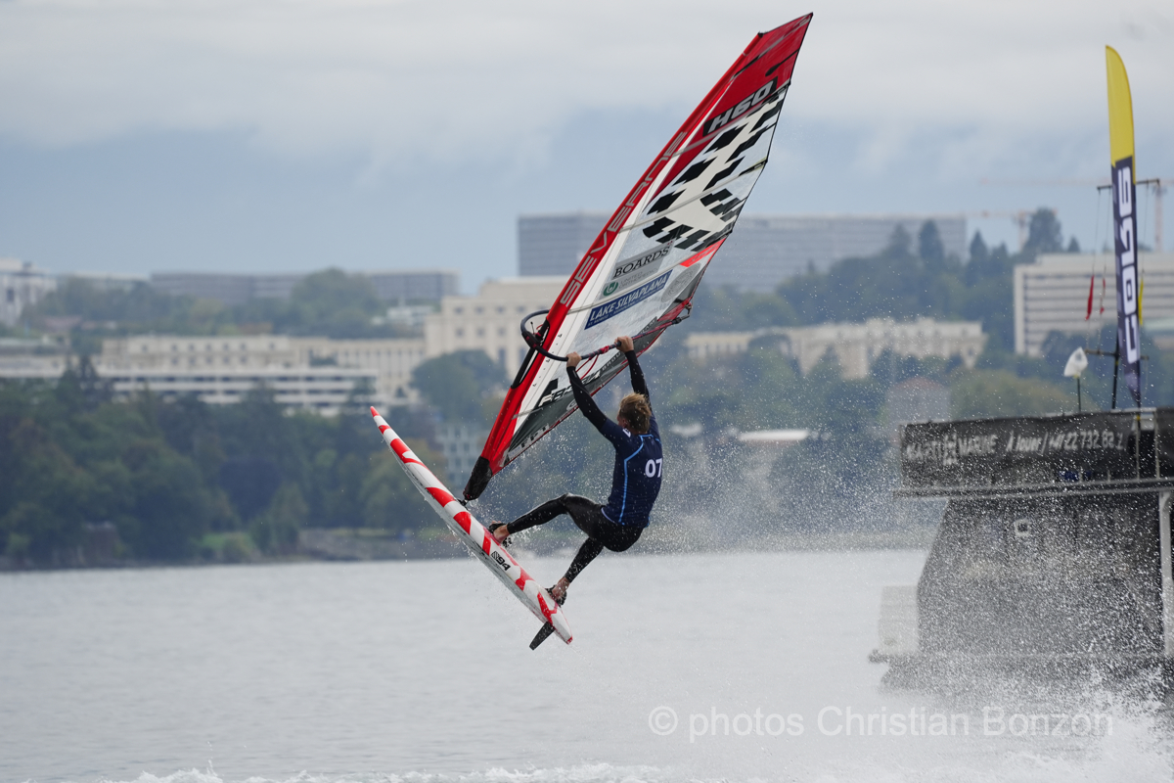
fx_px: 9978
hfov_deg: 6.7
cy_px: 392
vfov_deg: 4.5
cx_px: 587
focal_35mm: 306
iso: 640
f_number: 5.6
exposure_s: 1/1000
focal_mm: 306
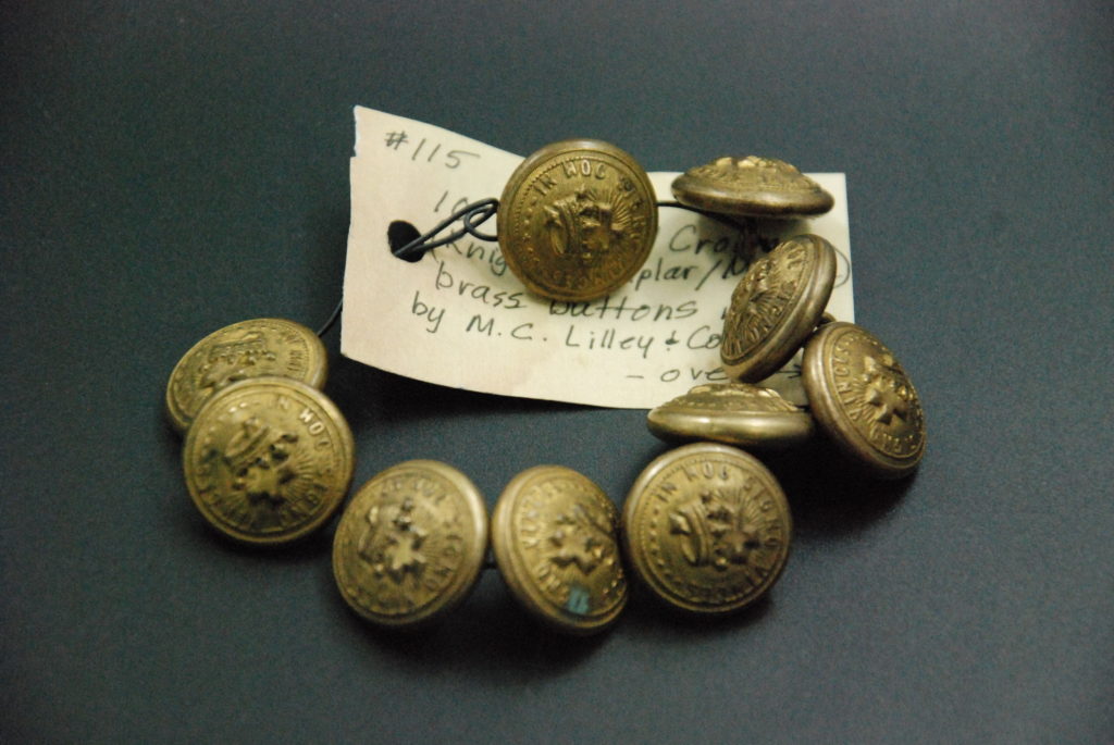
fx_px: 4879
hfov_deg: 13.0
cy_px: 372
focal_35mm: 158
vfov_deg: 8.7
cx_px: 557
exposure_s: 1/640
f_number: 6.3
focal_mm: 105
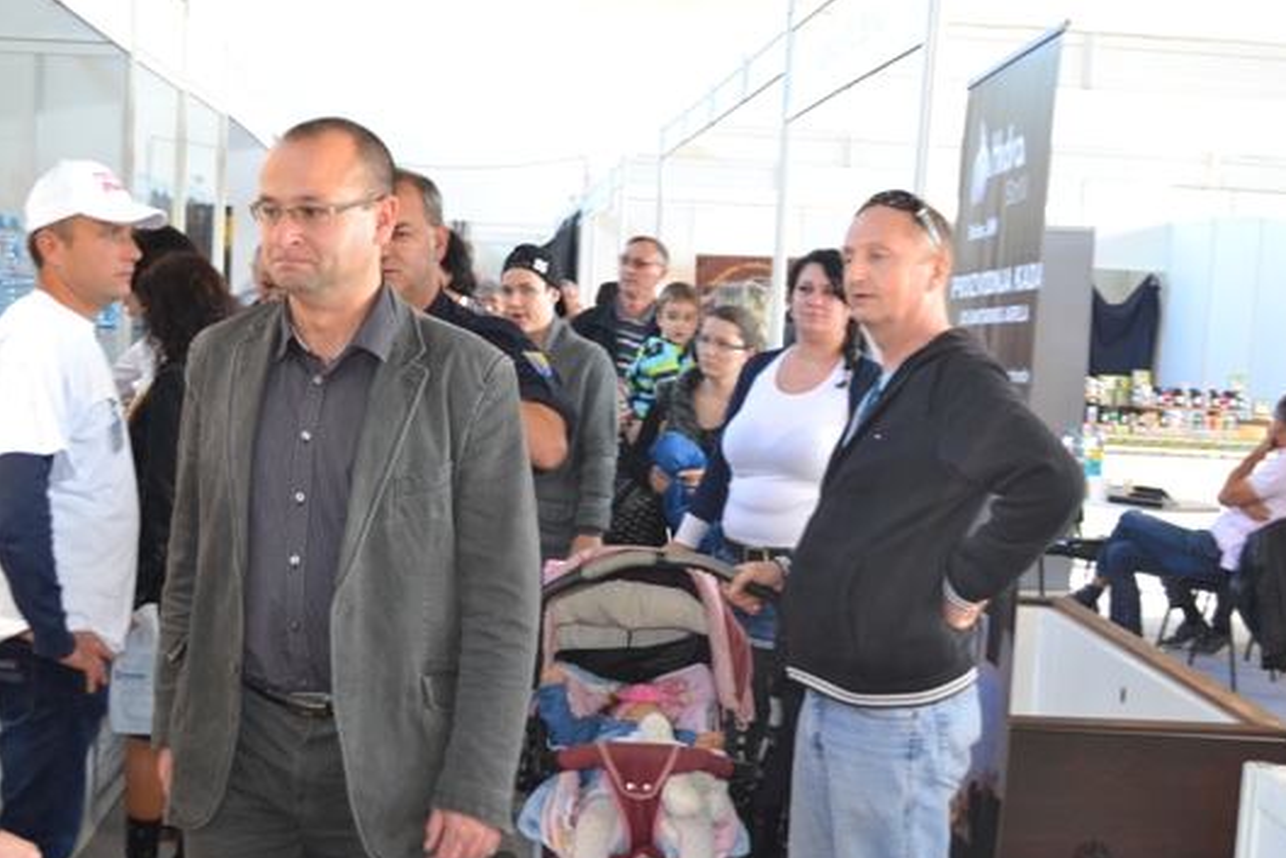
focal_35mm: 53
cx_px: 579
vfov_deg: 25.7
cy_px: 512
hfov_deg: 37.7
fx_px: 1880
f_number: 4.5
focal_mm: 29
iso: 1000
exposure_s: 1/60
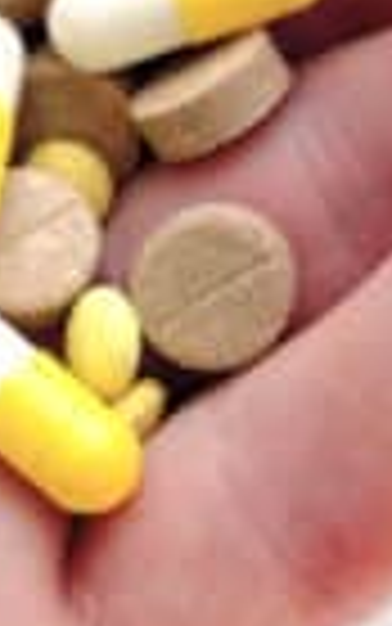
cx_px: -234
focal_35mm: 425
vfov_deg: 4.9
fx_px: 7257
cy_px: 223
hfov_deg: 3.1
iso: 320
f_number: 4
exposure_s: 1/2
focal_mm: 50.5
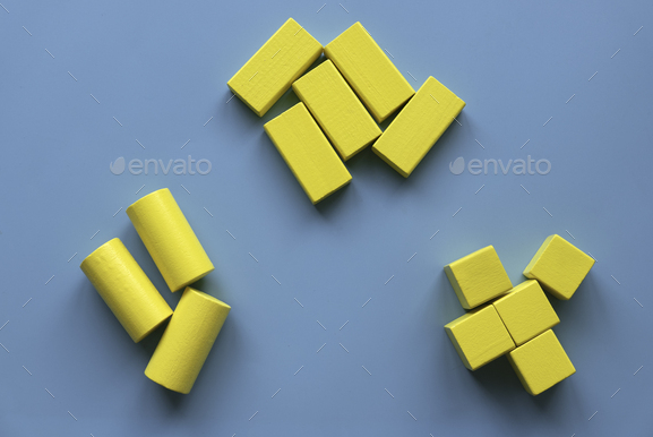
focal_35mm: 47
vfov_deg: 28.7
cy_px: 220
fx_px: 853
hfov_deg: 41.9
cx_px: 327
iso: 200
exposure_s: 1/125
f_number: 3.2
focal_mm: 20.6
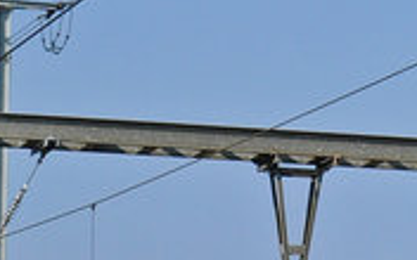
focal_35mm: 479
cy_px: 635
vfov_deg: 2.7
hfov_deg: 4.2
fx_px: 5444
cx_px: 1351
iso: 250
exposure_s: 1/1000
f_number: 5.6
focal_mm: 46
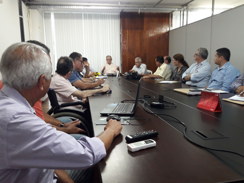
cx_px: 122
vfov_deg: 49.7
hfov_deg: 63.4
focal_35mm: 28
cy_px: 92
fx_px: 197
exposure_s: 1/24
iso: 160
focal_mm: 3.7
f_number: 1.9
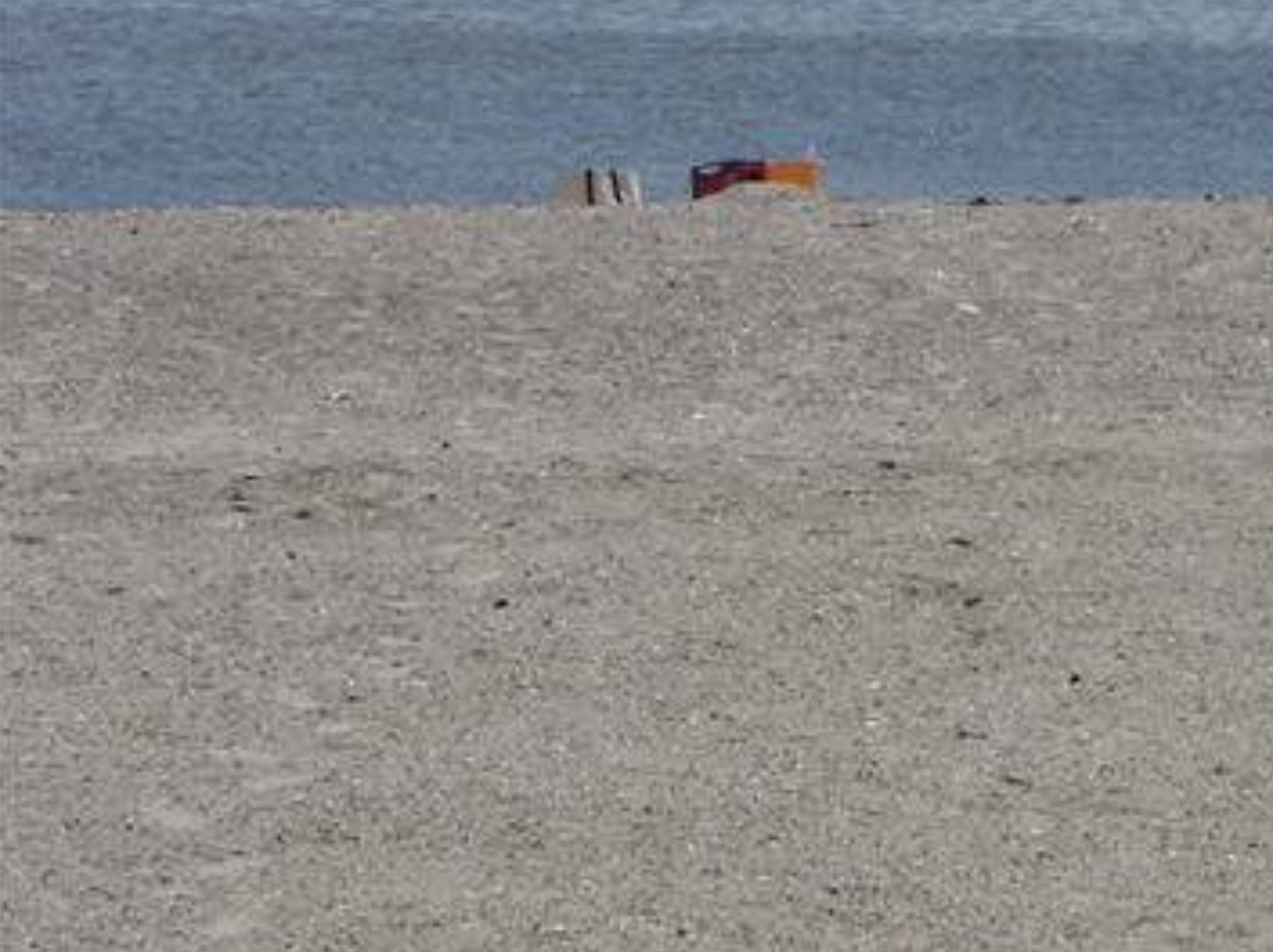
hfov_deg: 6.5
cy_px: -397
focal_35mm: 302
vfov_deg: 4.9
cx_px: 1839
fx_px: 11095
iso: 64
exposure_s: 1/640
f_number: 6.3
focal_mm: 17.3
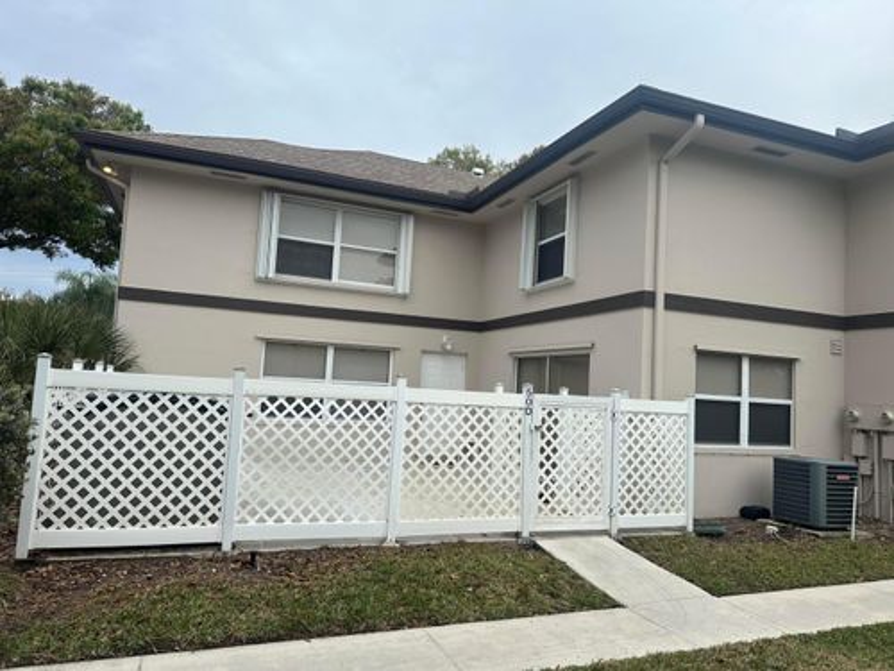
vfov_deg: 56.8
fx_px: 620
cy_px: 336
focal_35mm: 24
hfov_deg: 71.6
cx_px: 447
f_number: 1.78
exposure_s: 1/1453
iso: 80
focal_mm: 6.86
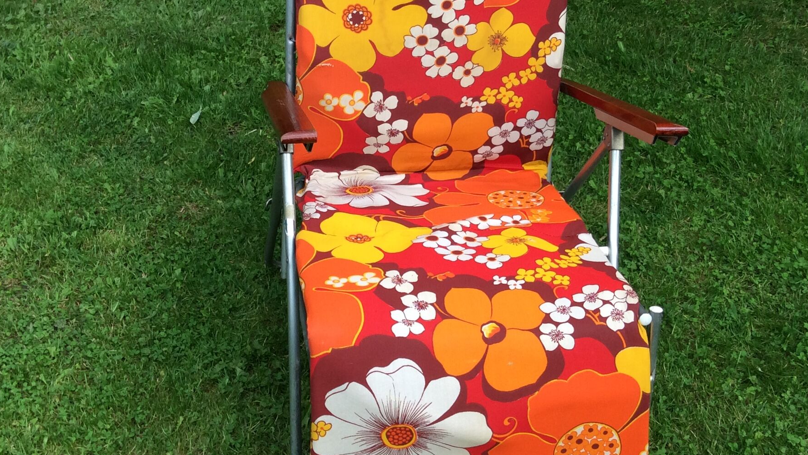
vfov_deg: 23.5
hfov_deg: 40.6
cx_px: 378
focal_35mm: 51
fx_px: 1093
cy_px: 194
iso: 32
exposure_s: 1/292
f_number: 2.4
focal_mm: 3.3
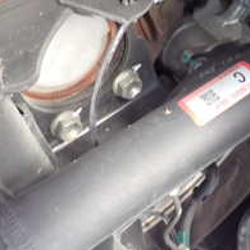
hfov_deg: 24.4
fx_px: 556
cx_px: 240
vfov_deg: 25.3
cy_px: 113
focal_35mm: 68
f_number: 2
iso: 640
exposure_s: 1/30
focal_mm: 4.5
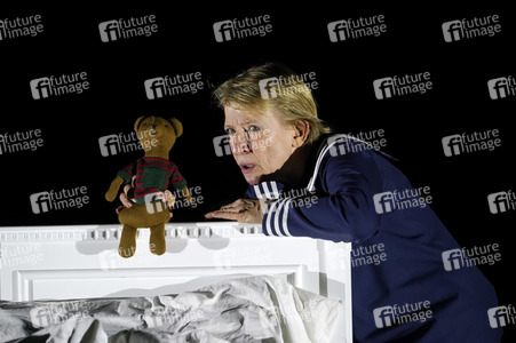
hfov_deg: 3.4
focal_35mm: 600
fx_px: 8593
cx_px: 258
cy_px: 172
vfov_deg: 2.3
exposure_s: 1/400
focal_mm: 600
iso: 1600
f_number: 8
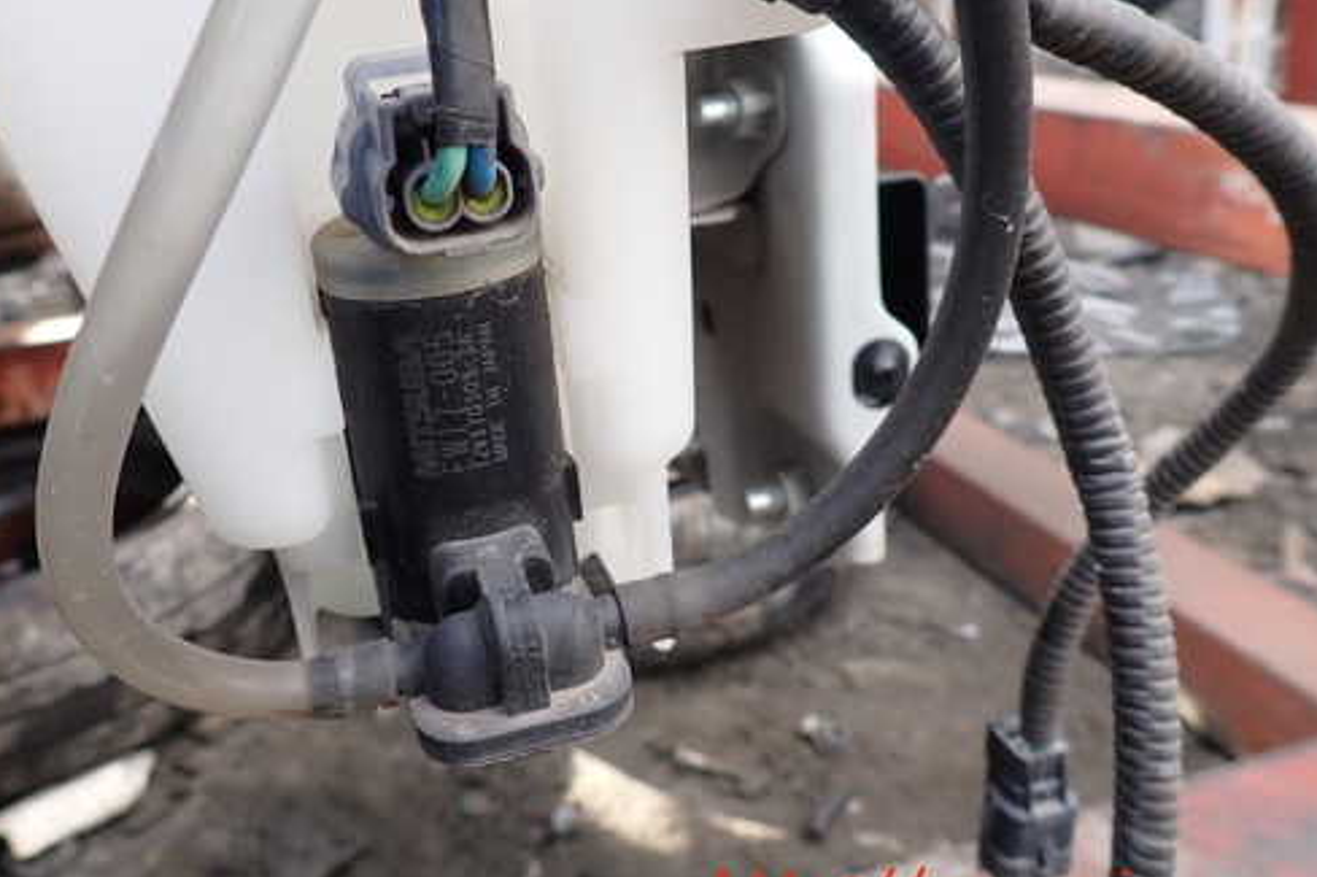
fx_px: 1170
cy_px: 324
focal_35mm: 32
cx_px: 518
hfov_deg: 58.2
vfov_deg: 40.8
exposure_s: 1/80
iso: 100
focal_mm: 4.5
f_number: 2.8
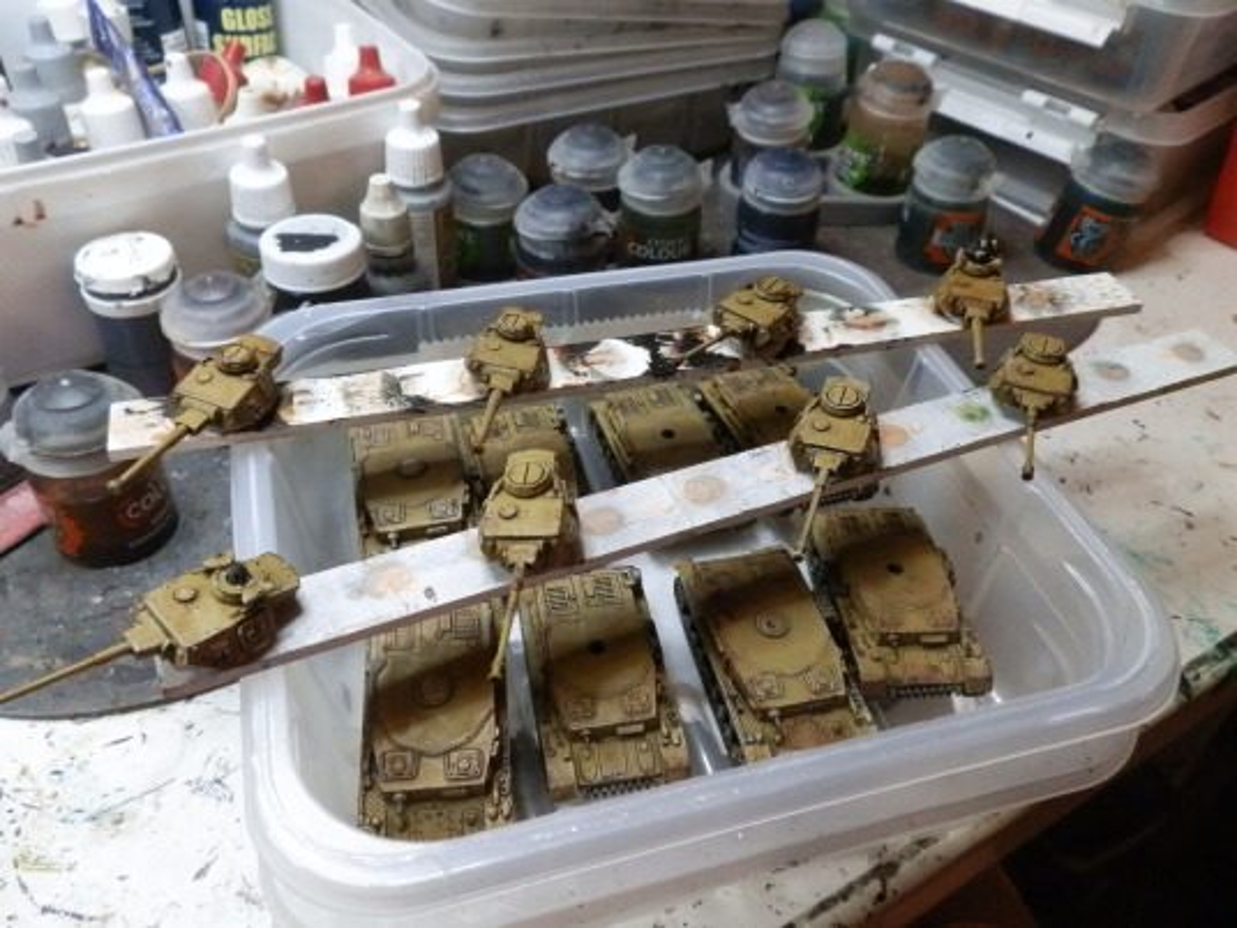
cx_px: 618
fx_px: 1001
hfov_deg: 63.4
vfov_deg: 49.7
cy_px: 464
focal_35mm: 28
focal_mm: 5
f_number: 3.1
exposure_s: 1/125
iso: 400
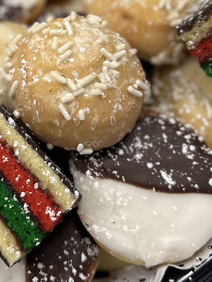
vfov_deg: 28.3
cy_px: 55
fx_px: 547
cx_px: 32
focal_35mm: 67
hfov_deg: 21.6
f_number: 1.78
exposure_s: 1/100
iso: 100
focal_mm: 6.86
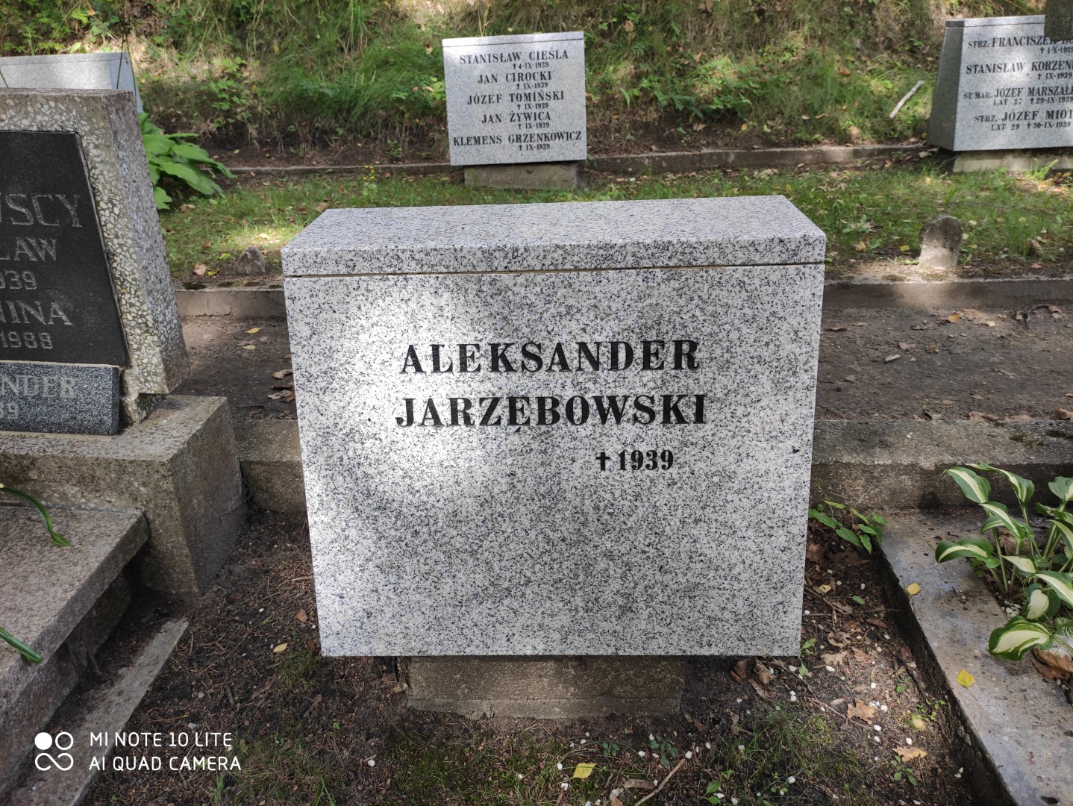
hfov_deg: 69.4
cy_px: 403
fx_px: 775
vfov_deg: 54.9
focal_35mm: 25
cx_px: 536
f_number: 1.89
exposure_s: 1/100
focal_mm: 5.43
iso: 102
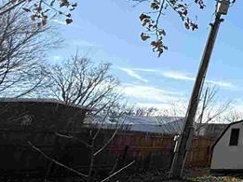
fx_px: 386
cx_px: 461
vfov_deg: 26.1
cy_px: 42
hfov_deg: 20.6
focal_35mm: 55
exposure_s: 1/1431
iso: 50
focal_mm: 2.22
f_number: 2.2
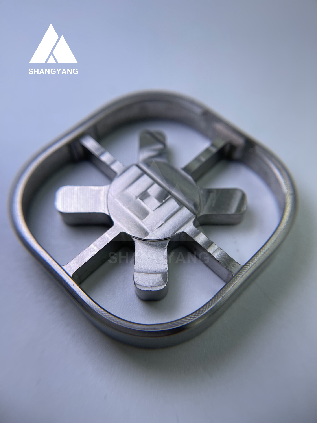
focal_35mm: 26
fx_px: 317
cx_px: 158
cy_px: 212
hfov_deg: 53.1
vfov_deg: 67.3
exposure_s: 1/1689
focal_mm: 5.1
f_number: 1.6
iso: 32
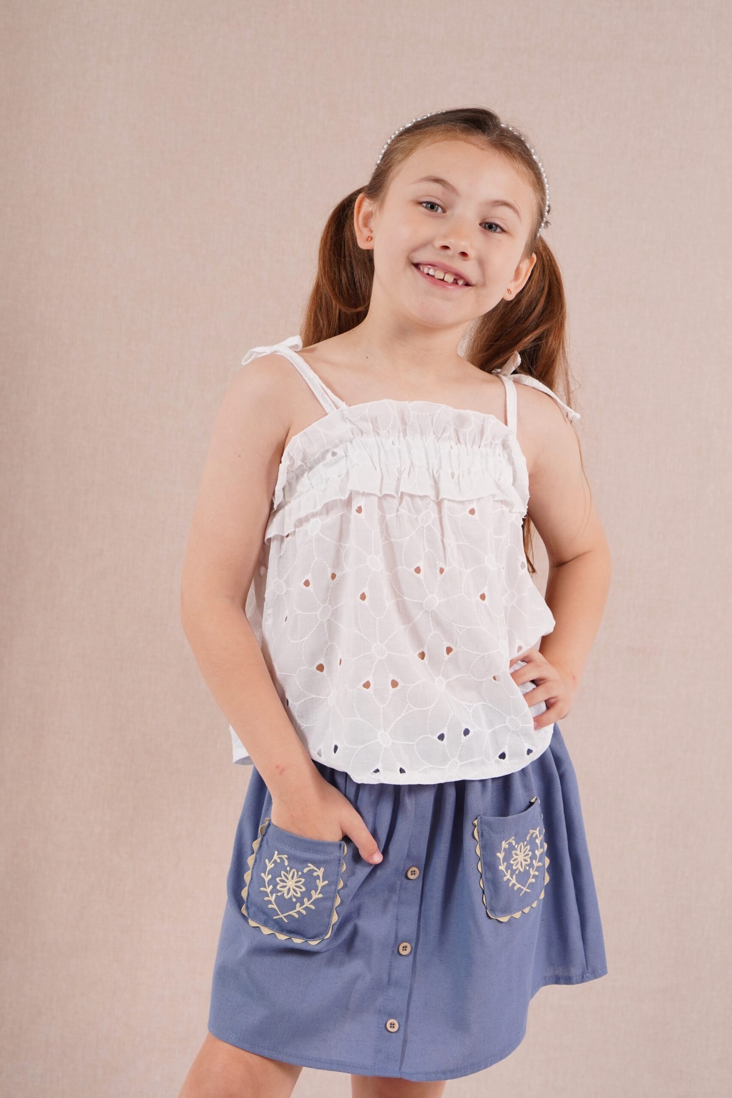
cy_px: 549
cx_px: 366
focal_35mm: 75
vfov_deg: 27.0
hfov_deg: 18.2
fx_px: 2287
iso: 250
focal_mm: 50
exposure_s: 1/160
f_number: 5.6
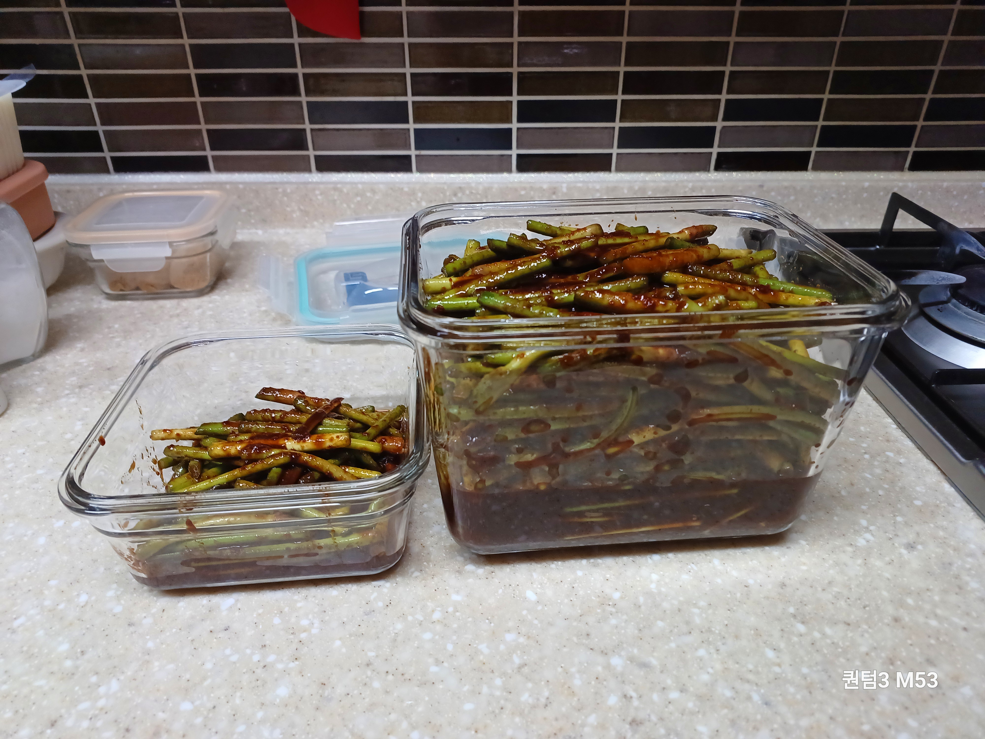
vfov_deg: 58.9
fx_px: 654
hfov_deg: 73.9
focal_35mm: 23
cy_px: 370
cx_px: 492
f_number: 1.8
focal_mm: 5.06
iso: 160
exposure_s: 1/60
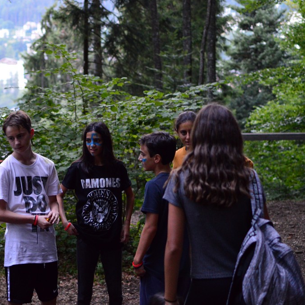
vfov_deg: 25.5
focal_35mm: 68
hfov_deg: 25.4
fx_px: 674
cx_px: 108
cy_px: 152
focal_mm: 35
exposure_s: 1/50
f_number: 1.8
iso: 1600
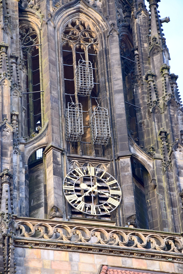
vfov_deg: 13.0
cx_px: 92
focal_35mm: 158
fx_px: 1200
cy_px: 137
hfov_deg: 8.7
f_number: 8
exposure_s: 1/80
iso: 400
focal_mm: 105
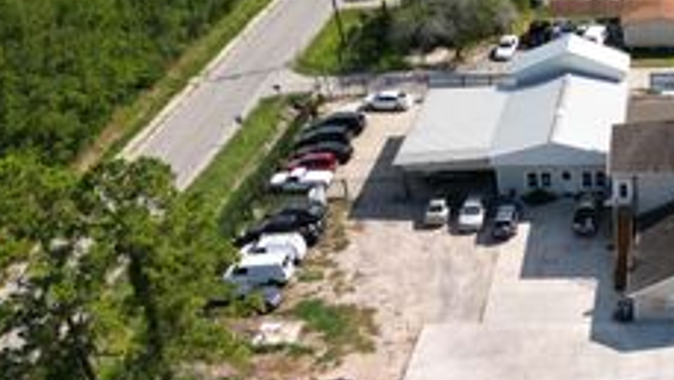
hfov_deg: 33.1
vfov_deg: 21.1
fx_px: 1019
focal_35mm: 57
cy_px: 175
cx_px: 695
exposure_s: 1/125
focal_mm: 6.72
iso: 120
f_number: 1.7
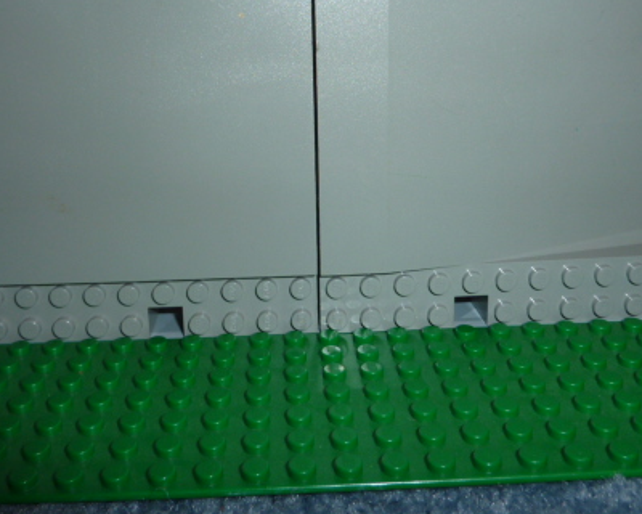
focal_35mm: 39
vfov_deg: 37.4
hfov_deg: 46.8
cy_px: 140
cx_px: 289
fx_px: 741
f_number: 4
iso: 100
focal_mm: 4.1
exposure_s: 1/30
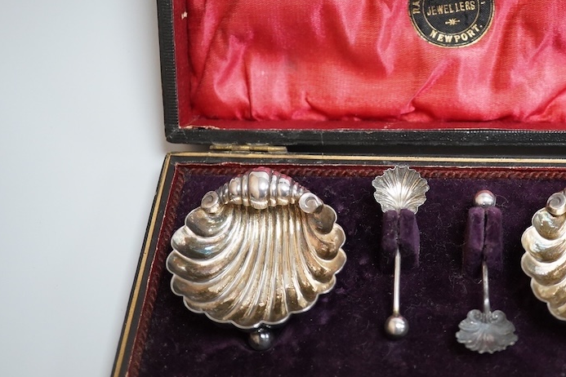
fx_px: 1148
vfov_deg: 18.6
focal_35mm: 73
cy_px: 140
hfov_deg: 27.2
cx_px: 442
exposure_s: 1/200
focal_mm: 30
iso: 2500
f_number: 5
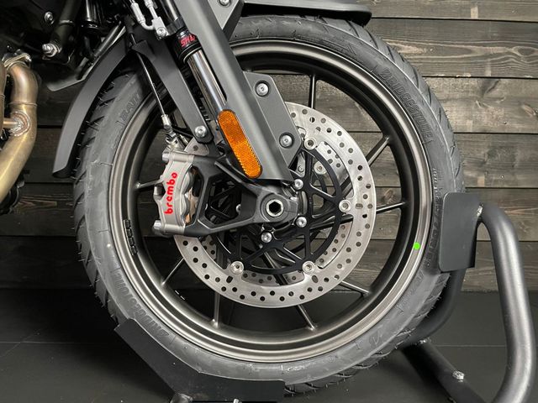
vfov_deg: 53.1
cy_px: 202
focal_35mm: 26
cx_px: 269
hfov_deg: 67.3
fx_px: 404
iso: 640
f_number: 1.6
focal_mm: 4.2
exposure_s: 1/33
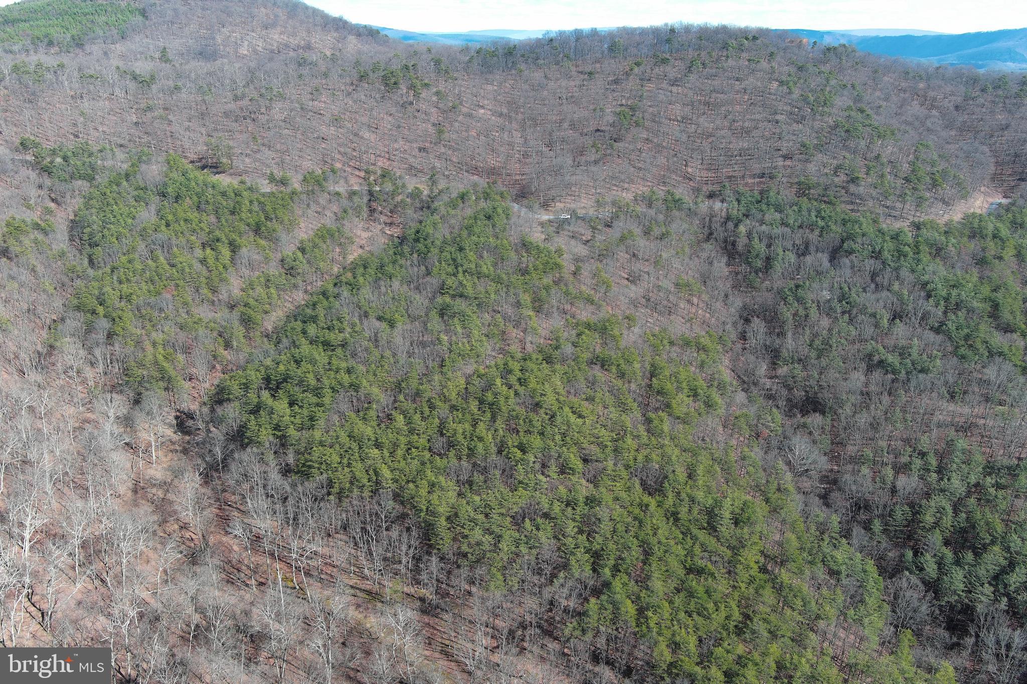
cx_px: 514
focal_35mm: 29
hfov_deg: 63.7
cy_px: 342
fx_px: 827
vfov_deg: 45.0
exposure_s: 1/529
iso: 100
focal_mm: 10.57
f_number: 2.8
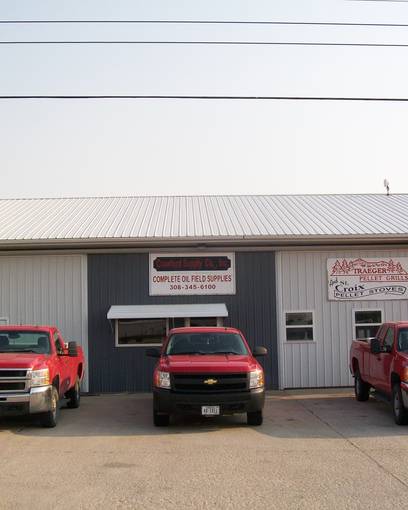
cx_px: 206
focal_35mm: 47
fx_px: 709
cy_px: 255
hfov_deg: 32.1
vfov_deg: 39.5
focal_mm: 6
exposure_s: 1/320
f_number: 4.8
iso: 64
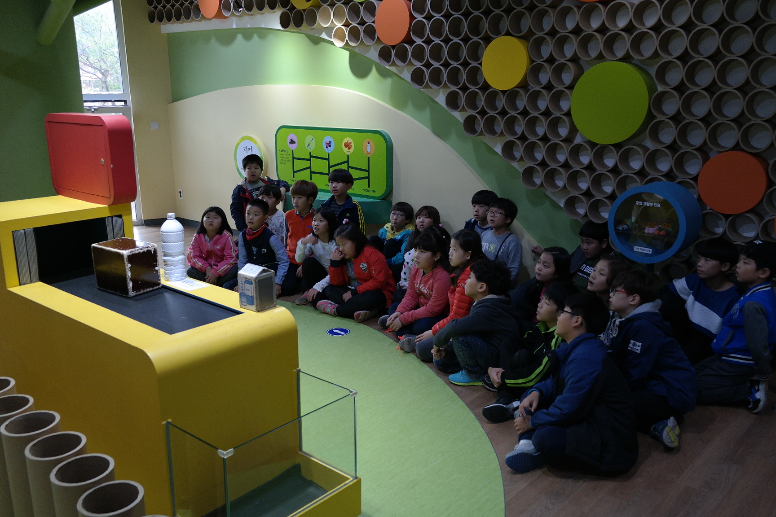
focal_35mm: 30
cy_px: 258
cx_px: 388
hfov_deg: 61.9
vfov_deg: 43.6
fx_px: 647
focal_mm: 20
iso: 400
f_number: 3.5
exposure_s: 1/40
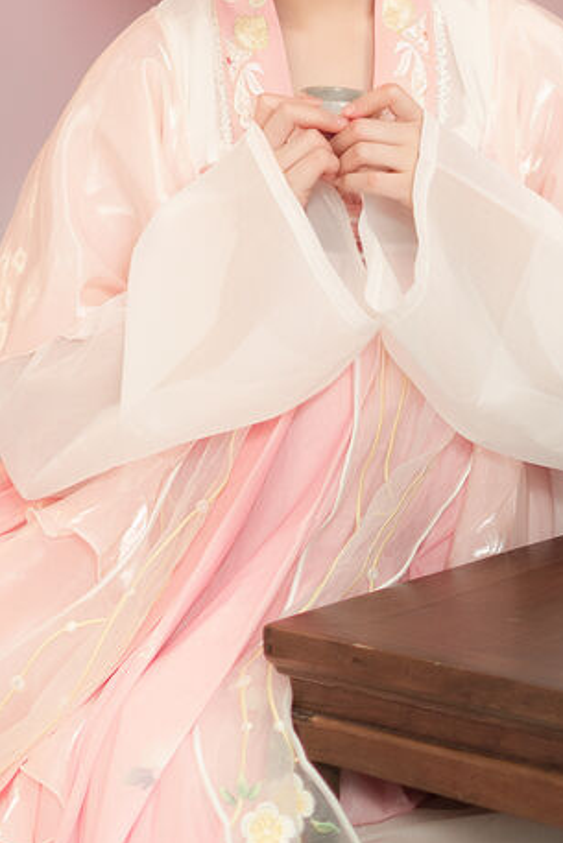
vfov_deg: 10.2
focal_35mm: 197
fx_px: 4617
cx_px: 28
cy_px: -248
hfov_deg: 7.0
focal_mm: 50
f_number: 2.2
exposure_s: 1/100
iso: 100
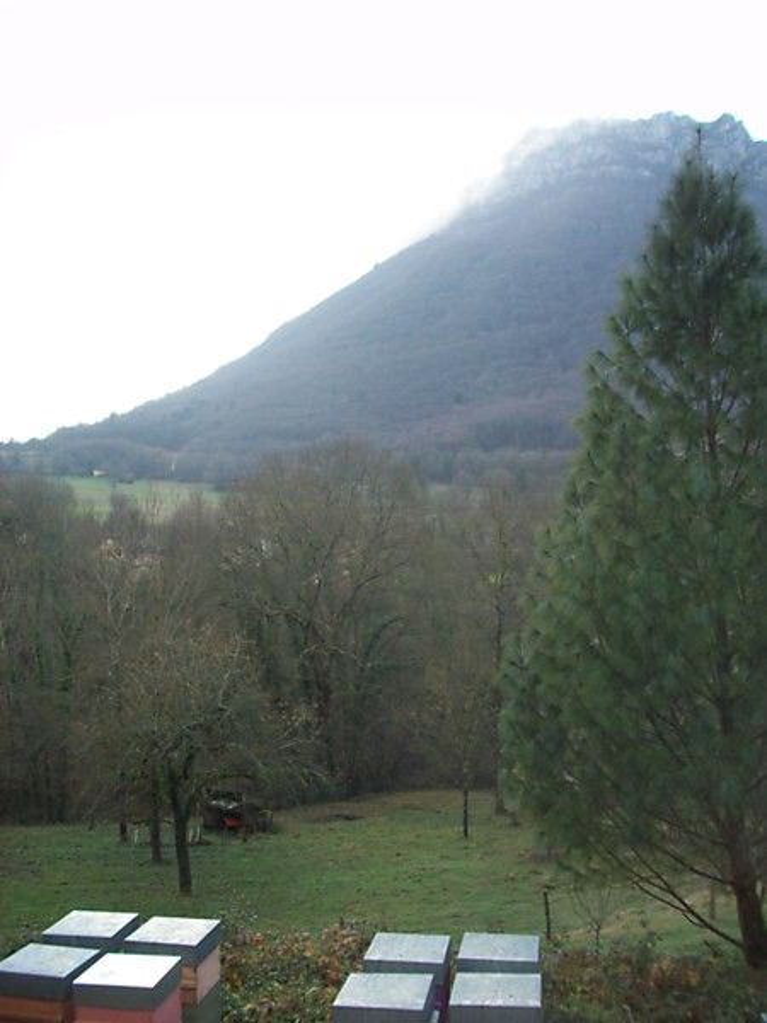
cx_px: 384
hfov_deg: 44.2
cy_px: 512
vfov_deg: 56.8
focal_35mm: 32
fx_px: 945
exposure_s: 1/160
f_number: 2.9
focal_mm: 5.7
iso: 80
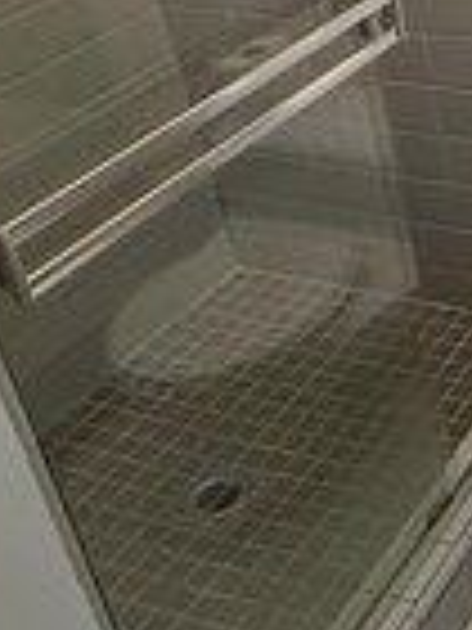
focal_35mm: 64
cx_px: 796
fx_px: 1164
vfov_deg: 29.1
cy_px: 68
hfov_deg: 18.8
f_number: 2.2
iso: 320
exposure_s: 1/120
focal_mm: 2.22
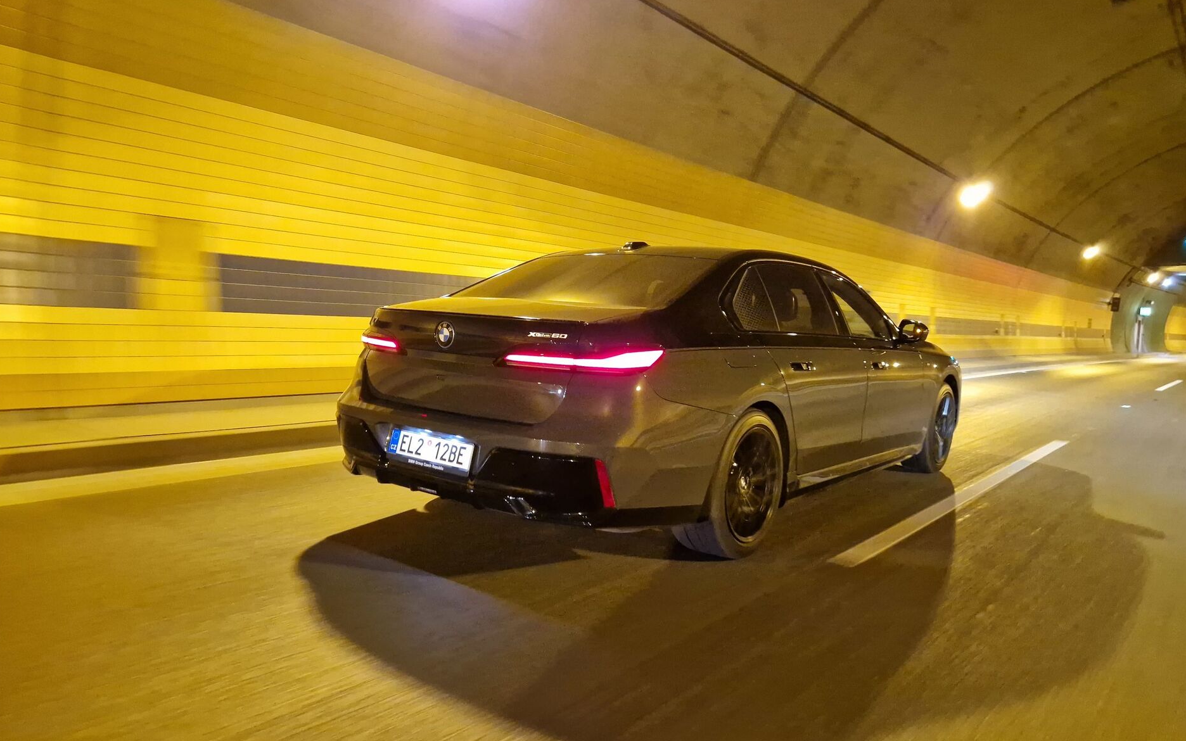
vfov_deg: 49.3
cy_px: 377
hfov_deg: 72.5
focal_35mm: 25
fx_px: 808
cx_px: 599
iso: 640
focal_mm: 5.4
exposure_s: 1/50
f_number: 1.8
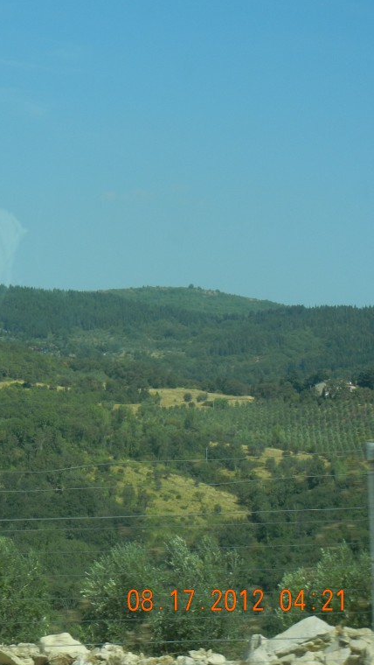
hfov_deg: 10.6
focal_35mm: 113
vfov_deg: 18.9
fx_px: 1990
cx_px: -45
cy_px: 334
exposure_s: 1/827
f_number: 4.3
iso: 160
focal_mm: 13.9
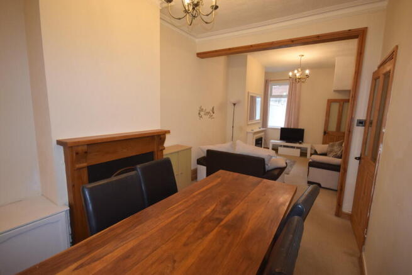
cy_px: 138
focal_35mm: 16
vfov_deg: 72.1
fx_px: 189
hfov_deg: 95.0
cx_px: 206
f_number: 4.2
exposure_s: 1/80
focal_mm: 11
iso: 800
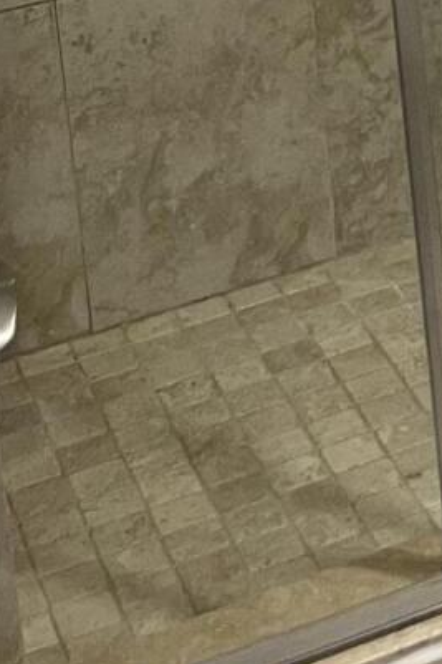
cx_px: 993
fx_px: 2488
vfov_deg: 13.1
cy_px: -677
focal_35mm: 135
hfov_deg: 9.3
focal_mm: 5.1
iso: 100
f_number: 1.6
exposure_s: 1/60
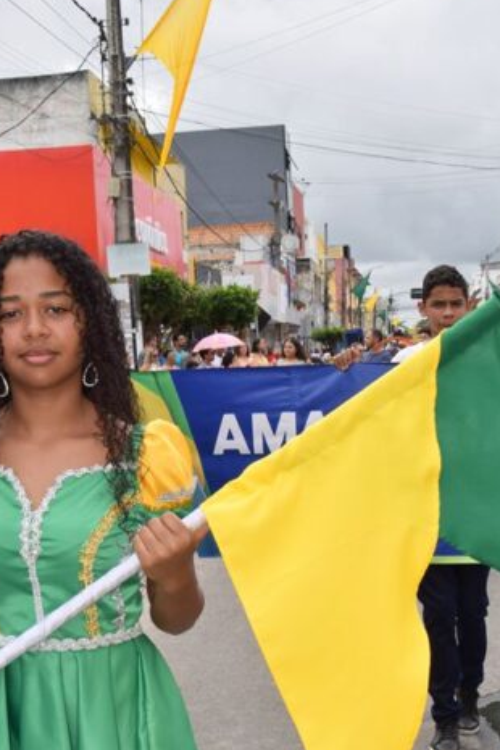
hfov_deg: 22.7
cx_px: 219
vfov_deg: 33.1
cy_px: 523
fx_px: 1246
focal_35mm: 60
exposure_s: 1/200
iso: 100
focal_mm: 25
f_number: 10
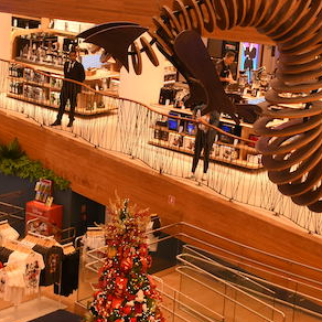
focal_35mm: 94
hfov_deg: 18.4
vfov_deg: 18.5
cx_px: 107
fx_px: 991
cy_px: 144
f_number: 5.6
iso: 320
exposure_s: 1/30
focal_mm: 27
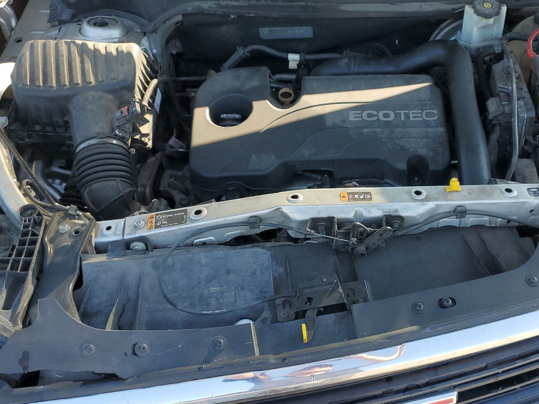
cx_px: 353
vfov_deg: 37.7
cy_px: 201
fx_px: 592
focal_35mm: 38
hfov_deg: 48.3
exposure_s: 1/435
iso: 50
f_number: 1.5
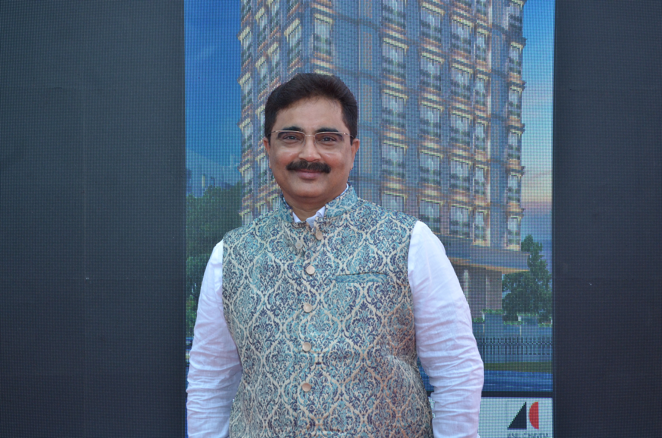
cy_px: 219
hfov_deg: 32.0
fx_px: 1156
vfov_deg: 21.5
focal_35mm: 63
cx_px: 331
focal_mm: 42
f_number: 6.3
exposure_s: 1/125
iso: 800
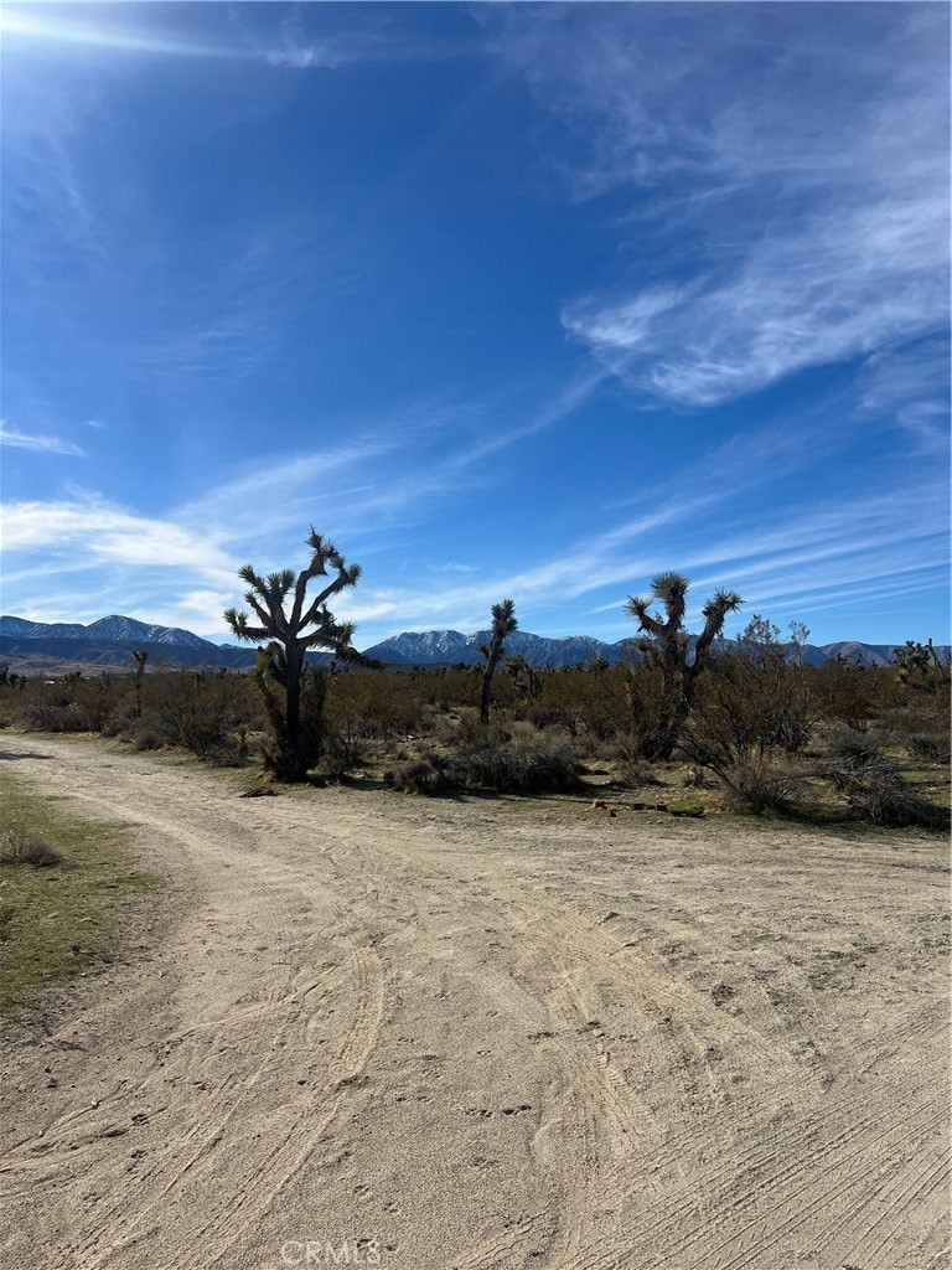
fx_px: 953
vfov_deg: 67.3
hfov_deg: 53.1
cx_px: 476
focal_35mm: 26
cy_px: 635
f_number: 1.5
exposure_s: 1/8000
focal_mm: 5.7
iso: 50
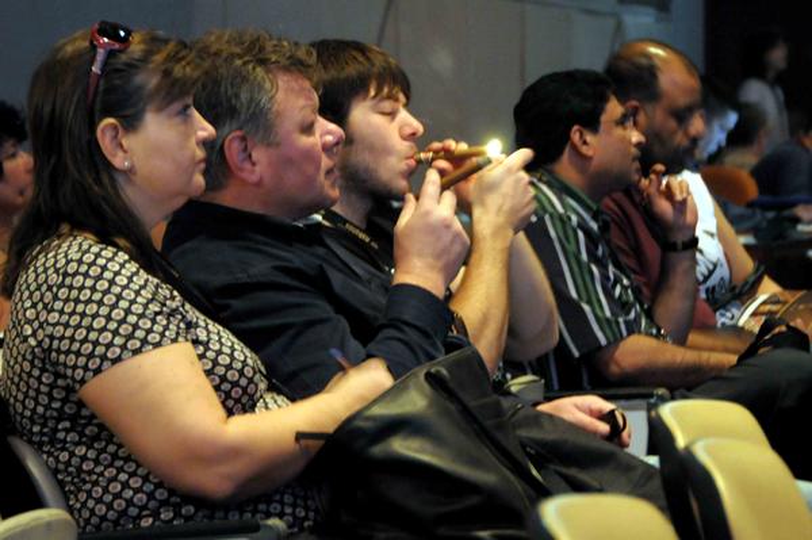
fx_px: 3042
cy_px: 270
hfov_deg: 15.2
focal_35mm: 135
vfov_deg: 10.1
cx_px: 406
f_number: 5.3
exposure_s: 1/6
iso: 1600
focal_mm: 90
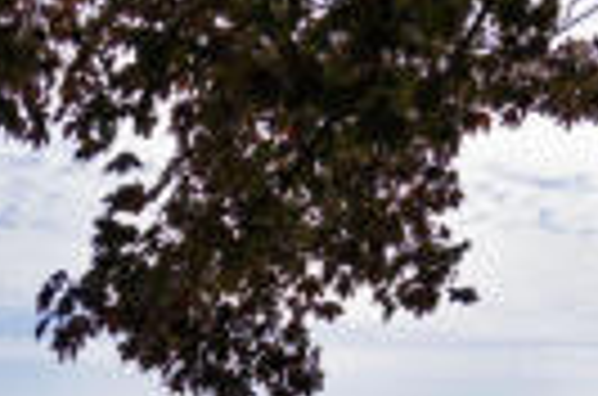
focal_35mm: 86
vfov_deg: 14.7
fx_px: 1425
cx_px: 135
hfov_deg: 23.4
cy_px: 587
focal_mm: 24
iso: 200
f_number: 5.6
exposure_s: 1/1000
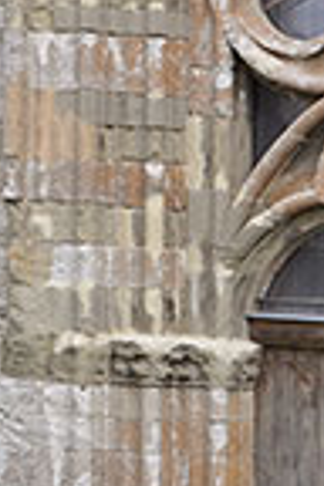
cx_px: 452
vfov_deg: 10.8
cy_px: -61
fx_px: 2524
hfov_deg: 7.2
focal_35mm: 187
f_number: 7.1
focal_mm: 40
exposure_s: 1/50
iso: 200
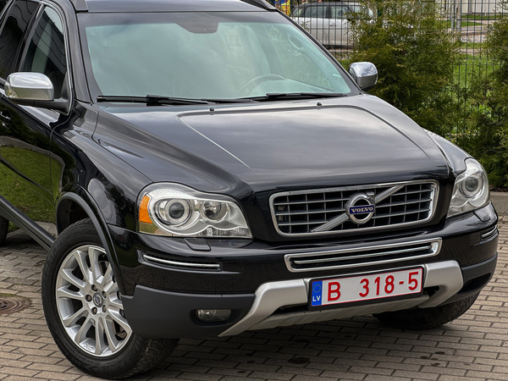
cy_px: 190
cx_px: 254
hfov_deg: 25.3
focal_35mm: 77
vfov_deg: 19.1
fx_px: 1130
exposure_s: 1/126
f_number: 2.8
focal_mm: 9
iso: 32
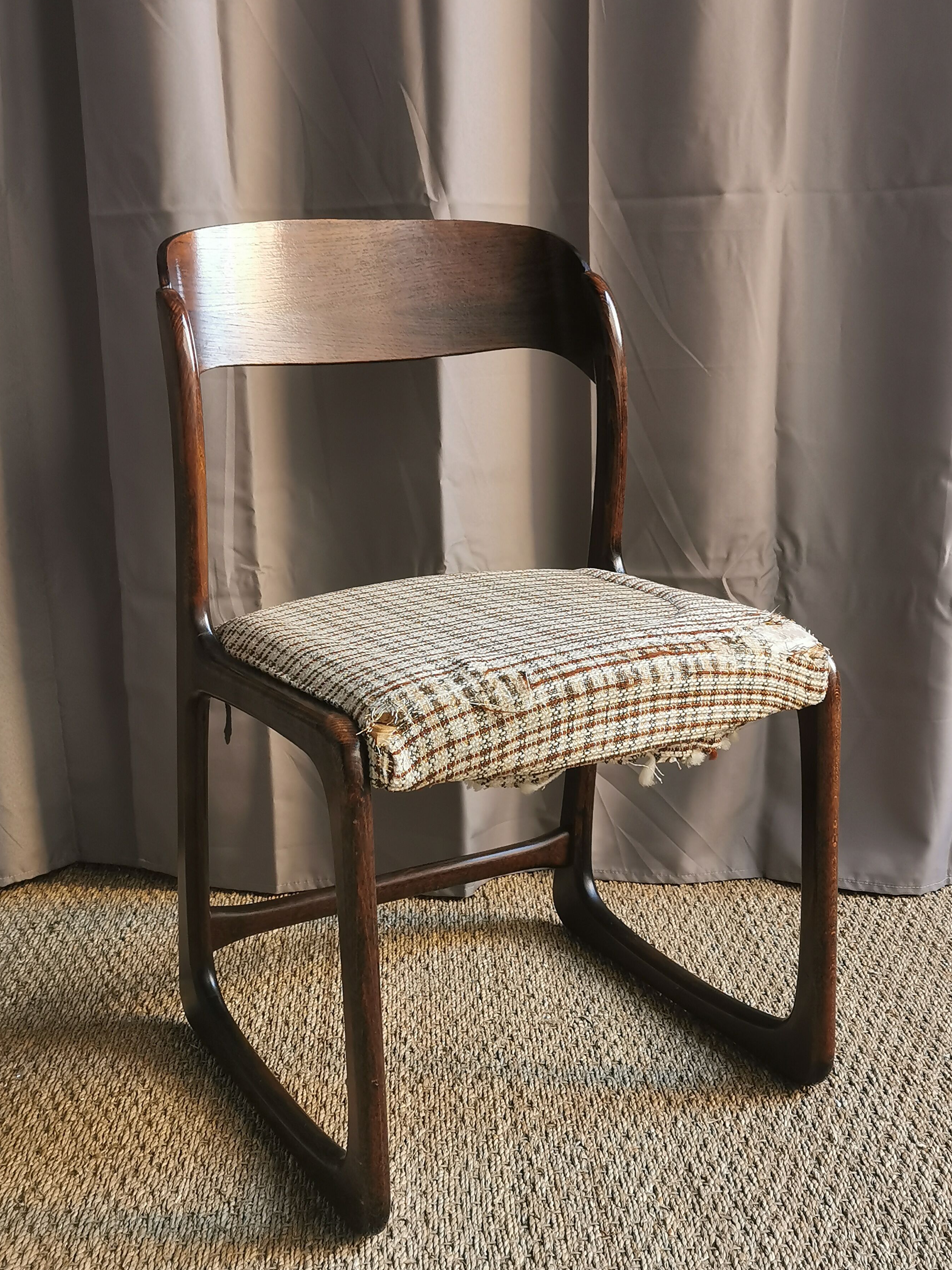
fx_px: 1540
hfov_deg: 34.4
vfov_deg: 44.8
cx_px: 468
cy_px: 642
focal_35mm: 42
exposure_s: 1/120
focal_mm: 5.58
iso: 125
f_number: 1.8
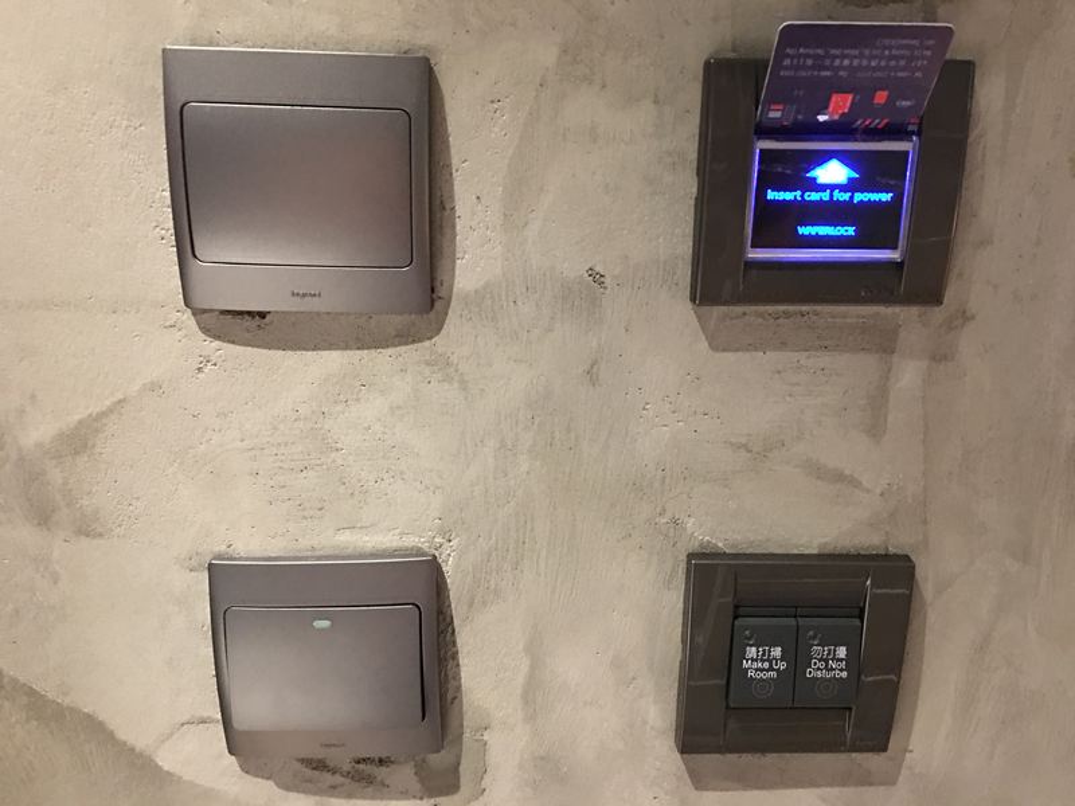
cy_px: 403
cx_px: 538
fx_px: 901
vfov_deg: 48.2
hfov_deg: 61.7
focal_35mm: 29
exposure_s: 1/4
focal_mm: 4.15
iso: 100
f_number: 2.2
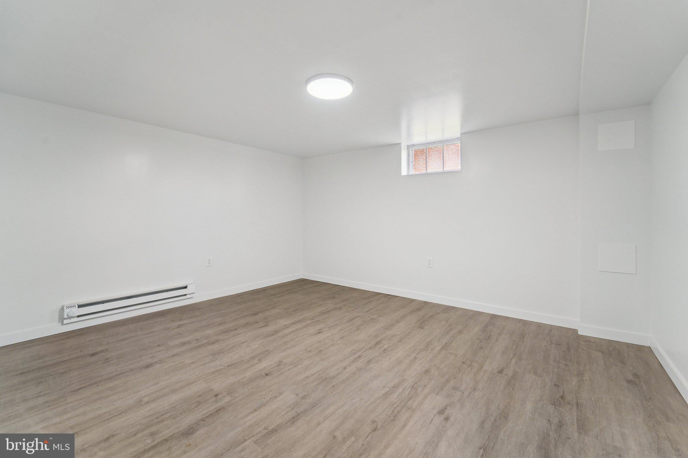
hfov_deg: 104.3
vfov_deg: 81.2
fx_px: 268
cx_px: 344
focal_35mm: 14
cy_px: 229
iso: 400
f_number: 8
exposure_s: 1/10
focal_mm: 14
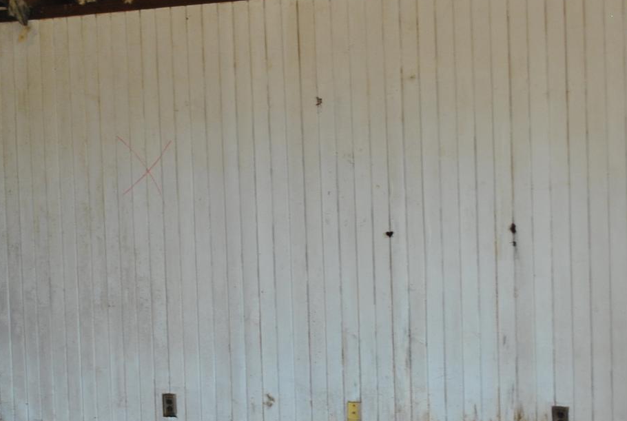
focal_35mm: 81
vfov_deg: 16.9
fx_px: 1414
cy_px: 243
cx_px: 217
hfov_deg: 24.9
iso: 320
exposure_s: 1/30
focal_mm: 24
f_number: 4
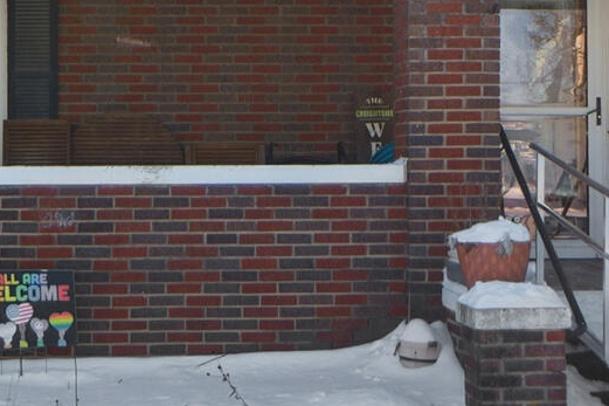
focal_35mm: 98
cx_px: 180
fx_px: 1656
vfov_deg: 13.5
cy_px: -108
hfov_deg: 20.7
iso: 100
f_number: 4
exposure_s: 1/4000
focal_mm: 17
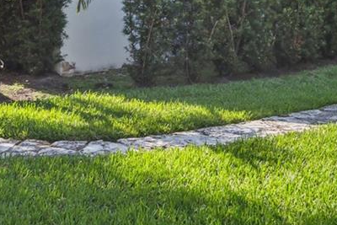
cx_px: 251
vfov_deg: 18.3
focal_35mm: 72
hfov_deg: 27.7
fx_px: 674
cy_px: -20
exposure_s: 1/640
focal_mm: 18
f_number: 8
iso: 250
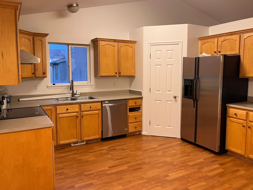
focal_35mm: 28
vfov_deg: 49.7
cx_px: 126
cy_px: 88
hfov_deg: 63.5
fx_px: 205
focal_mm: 5.1
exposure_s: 1/60
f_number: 1.6
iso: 80
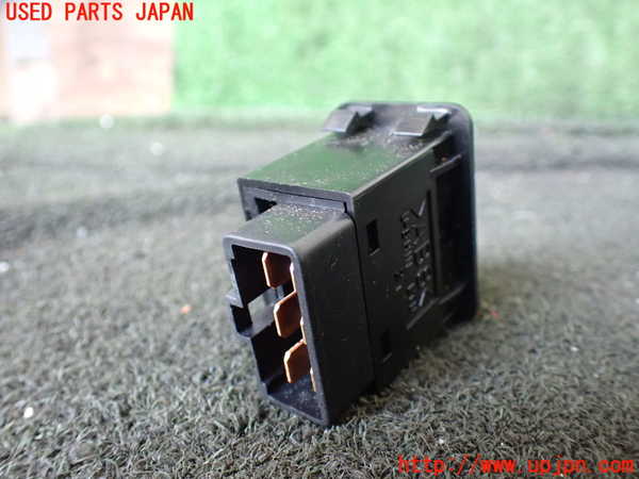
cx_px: 320
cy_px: 240
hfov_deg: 60.0
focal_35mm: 30
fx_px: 554
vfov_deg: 46.8
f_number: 2.3
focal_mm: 5.4
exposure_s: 1/60
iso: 800
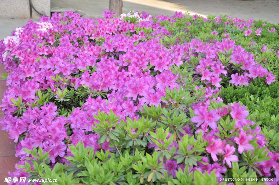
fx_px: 395
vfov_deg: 26.4
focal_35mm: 51
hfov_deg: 38.9
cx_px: 140
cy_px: 92
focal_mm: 34
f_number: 5.6
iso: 200
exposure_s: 1/125
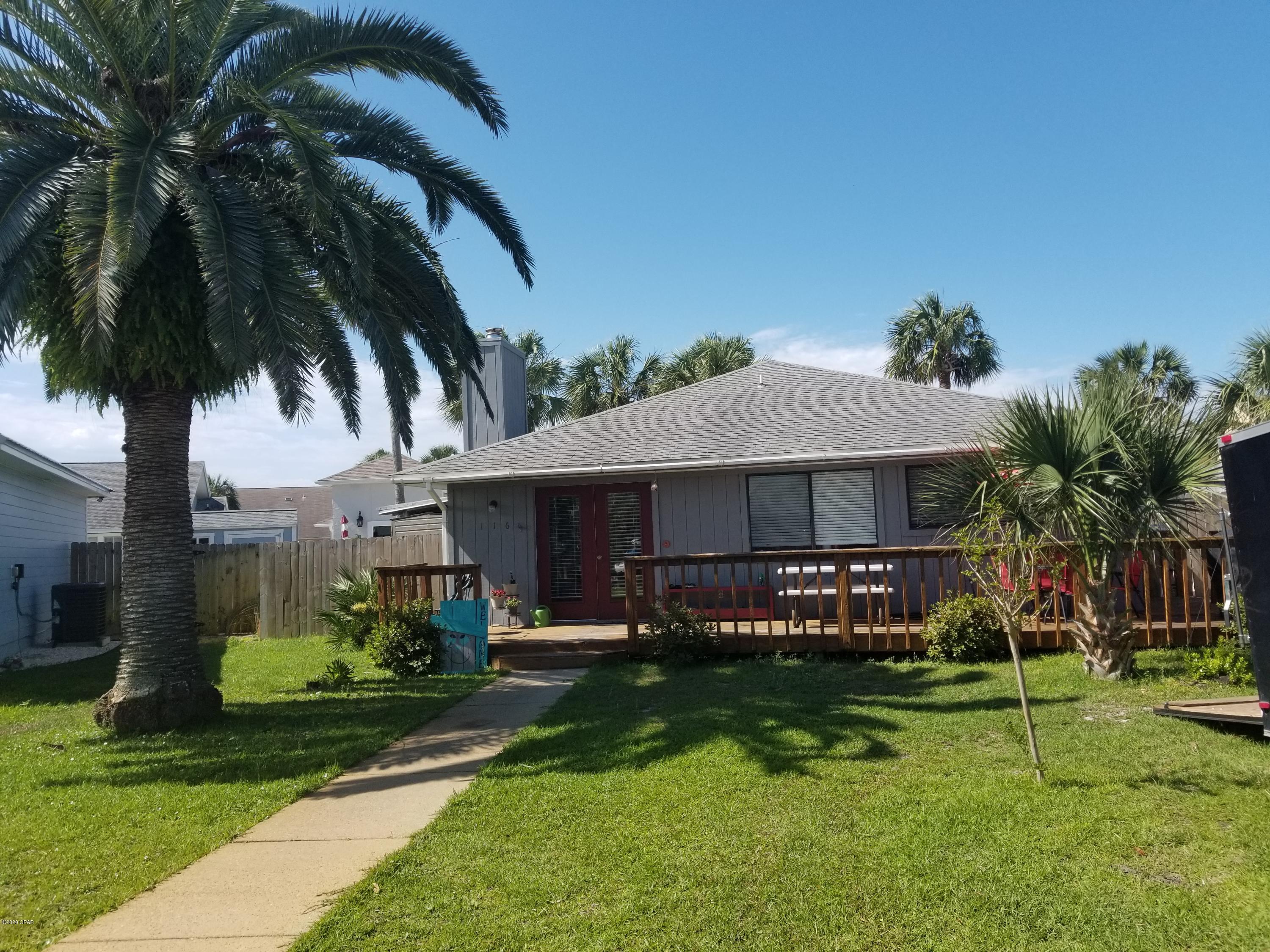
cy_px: 476
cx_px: 635
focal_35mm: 26
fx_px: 954
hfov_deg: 67.3
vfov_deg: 53.1
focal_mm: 4.3
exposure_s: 1/2112
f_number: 1.7
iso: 50
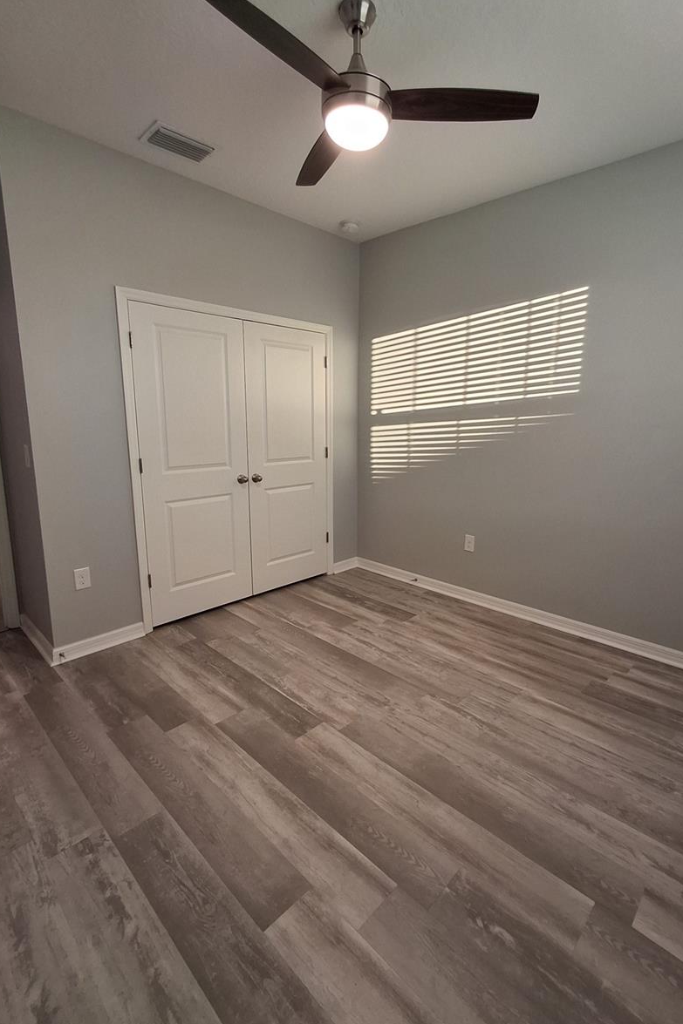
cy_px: 507
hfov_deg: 70.2
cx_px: 380
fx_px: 484
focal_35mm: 17
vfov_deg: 93.3
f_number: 2.2
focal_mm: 1.64
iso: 64
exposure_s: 1/40
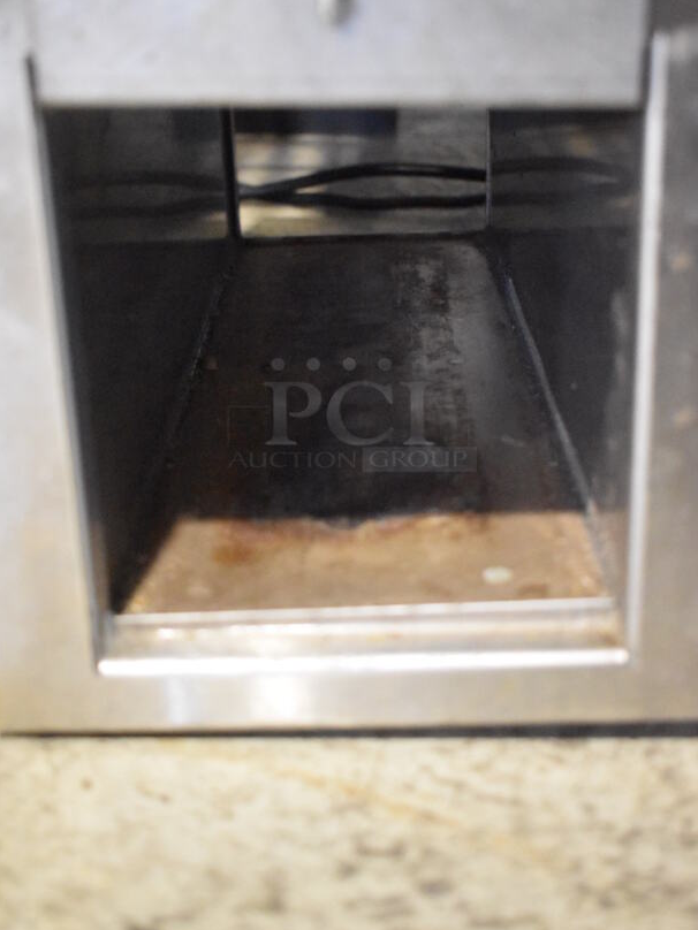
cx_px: 349
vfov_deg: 37.8
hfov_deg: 28.8
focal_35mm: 51
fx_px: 1359
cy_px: 411
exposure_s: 1/125
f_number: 4.2
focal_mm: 31
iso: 12800
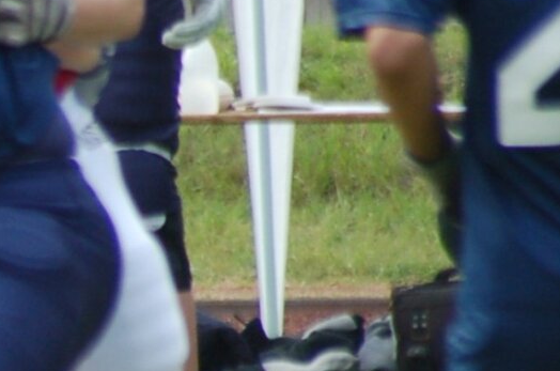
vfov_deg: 0.7
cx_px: -540
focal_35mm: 1890
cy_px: 370
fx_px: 29337
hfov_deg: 1.1
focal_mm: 300
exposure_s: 1/500
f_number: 5.6
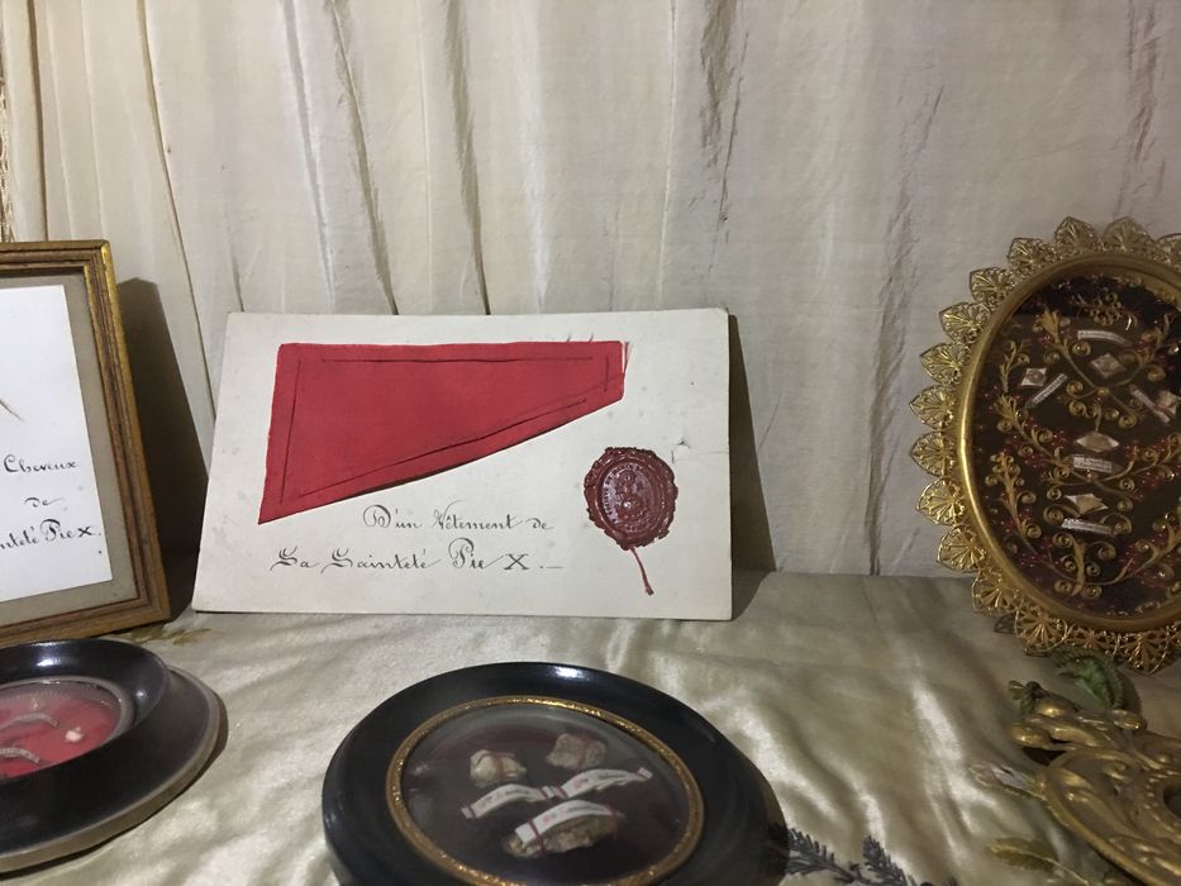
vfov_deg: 48.2
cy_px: 443
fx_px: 990
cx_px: 590
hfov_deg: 61.7
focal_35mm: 29
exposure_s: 1/10
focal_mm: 4.15
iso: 100
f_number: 2.2
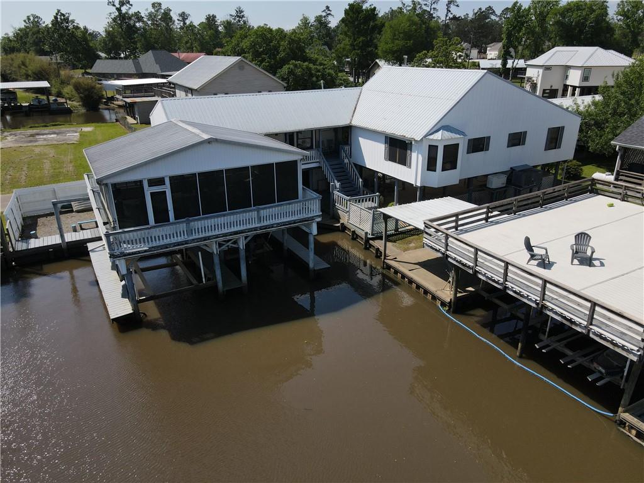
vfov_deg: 56.8
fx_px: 446
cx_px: 322
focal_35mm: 24
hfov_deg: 71.6
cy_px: 242
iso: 100
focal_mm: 4.5
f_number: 2.8
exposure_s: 1/1000
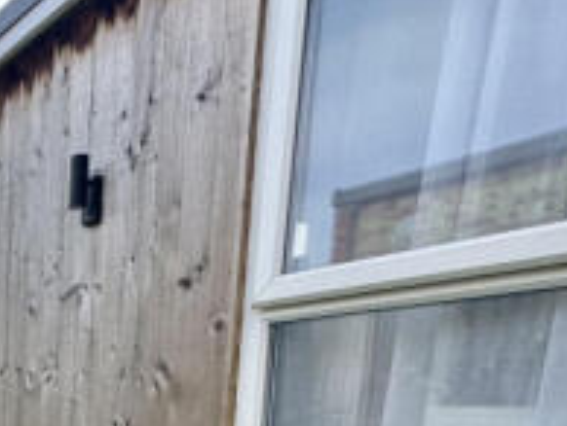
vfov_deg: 30.1
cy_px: 492
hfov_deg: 33.5
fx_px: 689
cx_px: -159
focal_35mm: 42
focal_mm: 2.22
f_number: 2.2
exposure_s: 1/482
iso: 40
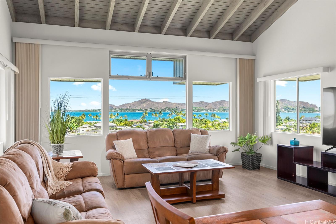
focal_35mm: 30
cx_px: 168
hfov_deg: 62.8
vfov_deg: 44.3
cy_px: 112
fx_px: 275
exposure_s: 1/30
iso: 250
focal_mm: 29.5
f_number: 7.1
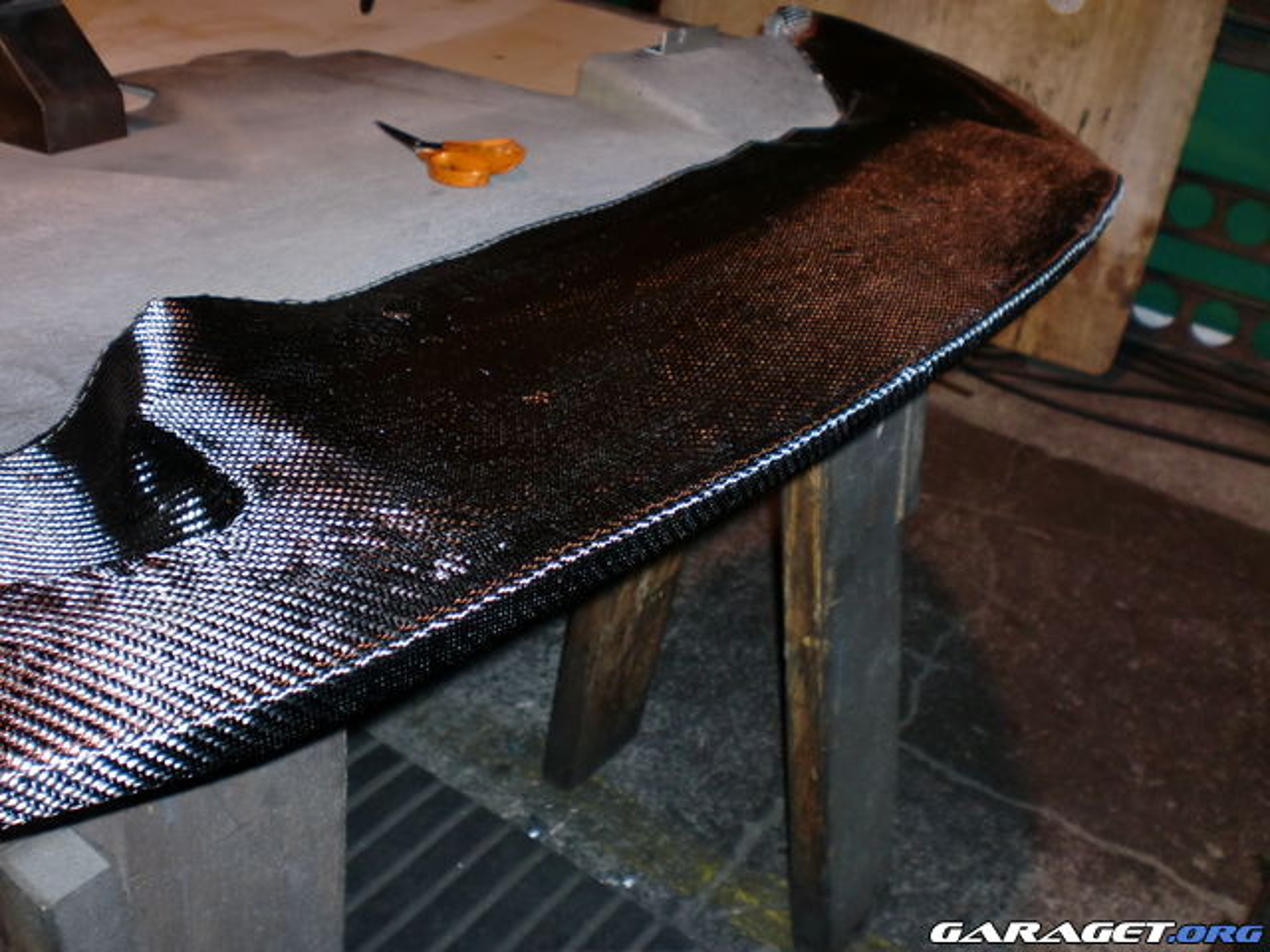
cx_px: 635
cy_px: 476
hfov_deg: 52.6
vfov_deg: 40.7
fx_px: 1284
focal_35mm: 35
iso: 125
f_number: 3.1
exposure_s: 1/60
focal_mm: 6.3
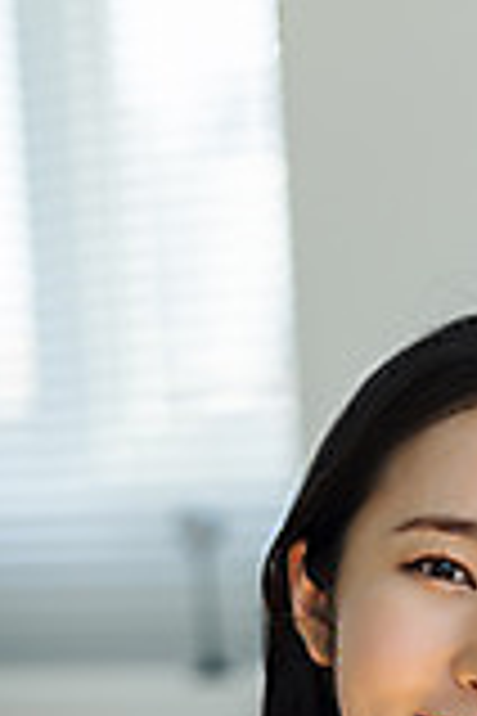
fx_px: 2504
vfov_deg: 16.2
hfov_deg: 10.7
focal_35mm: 126
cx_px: 547
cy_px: 491
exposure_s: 1/640
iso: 125
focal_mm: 50
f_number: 2
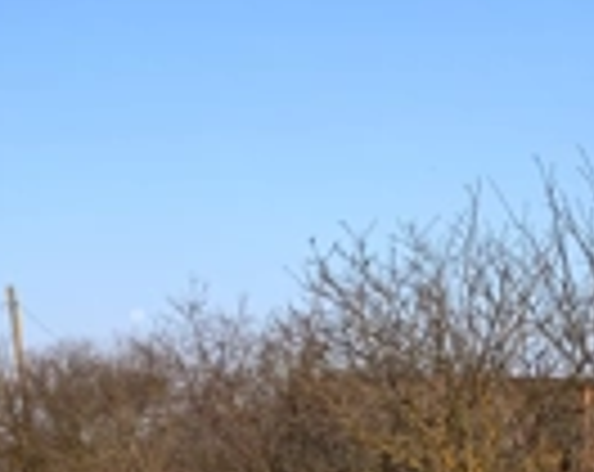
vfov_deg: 18.0
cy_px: 683
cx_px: 14
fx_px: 1351
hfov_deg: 23.8
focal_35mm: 77
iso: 25
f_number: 1.8
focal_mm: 4.25
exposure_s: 1/567
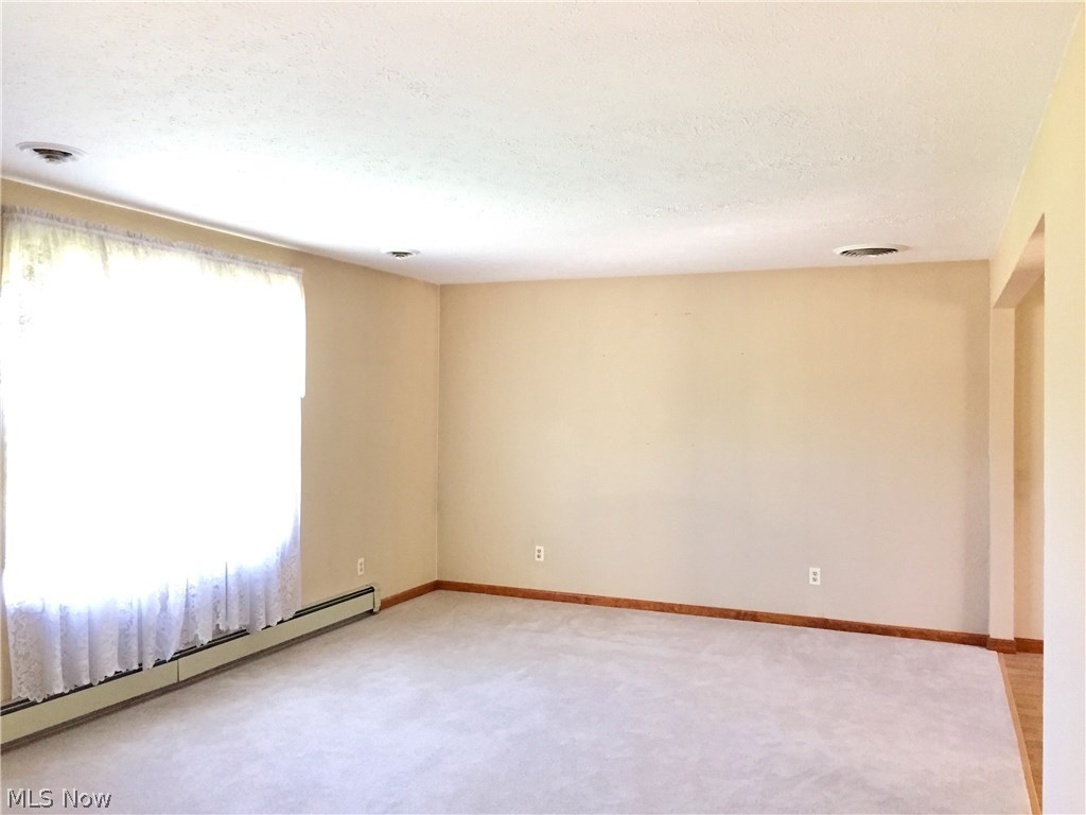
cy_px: 408
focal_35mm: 29
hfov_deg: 61.7
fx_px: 910
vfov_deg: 48.2
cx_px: 543
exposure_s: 1/30
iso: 250
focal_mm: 4.15
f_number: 2.2
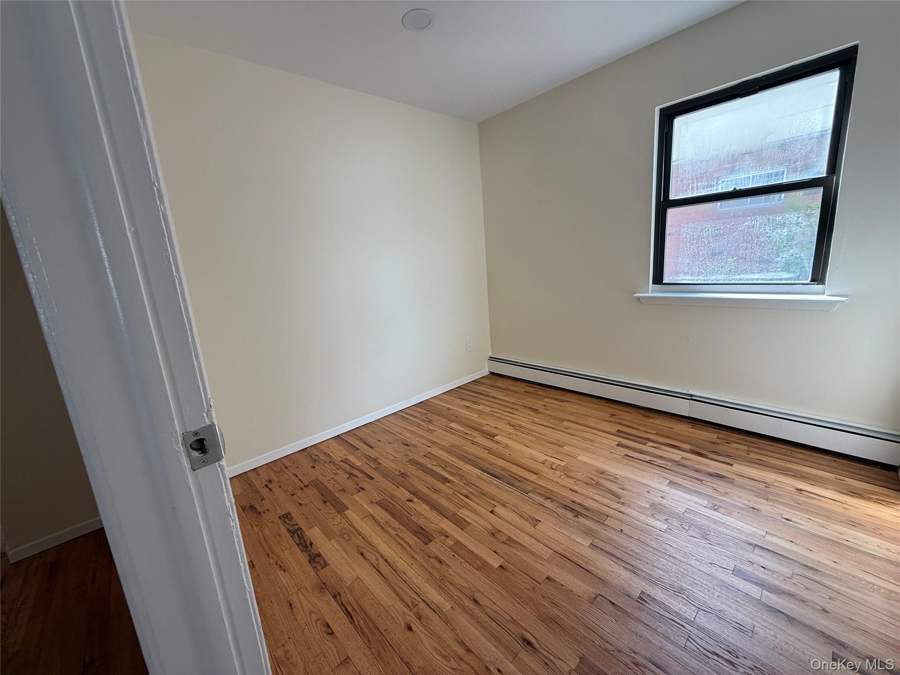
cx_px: 450
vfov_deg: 85.7
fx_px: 364
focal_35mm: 14
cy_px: 338
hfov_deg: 102.1
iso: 64
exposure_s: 1/99
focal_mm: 2.22
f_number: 2.2
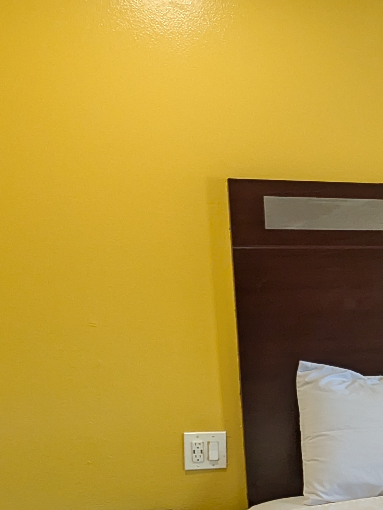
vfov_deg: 34.3
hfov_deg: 22.2
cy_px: 417
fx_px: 797
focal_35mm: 54
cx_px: 577
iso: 60
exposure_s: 1/120
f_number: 1.7
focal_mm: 2.02
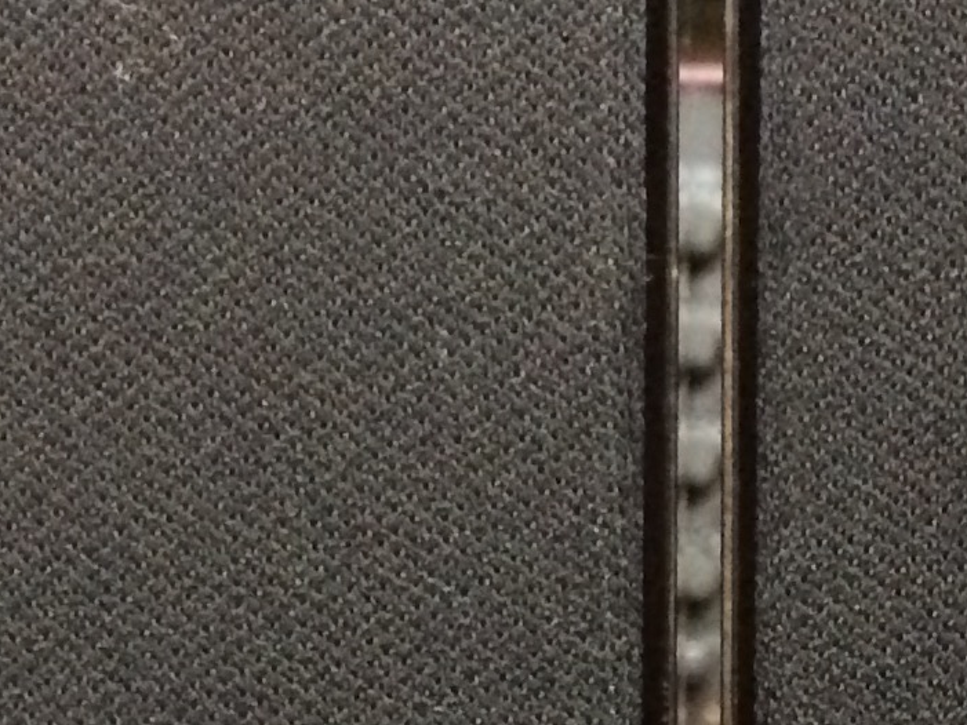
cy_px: 1290
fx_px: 3772
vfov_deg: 10.4
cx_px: 788
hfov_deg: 14.5
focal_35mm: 135
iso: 500
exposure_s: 1/17
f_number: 2.2
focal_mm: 4.15
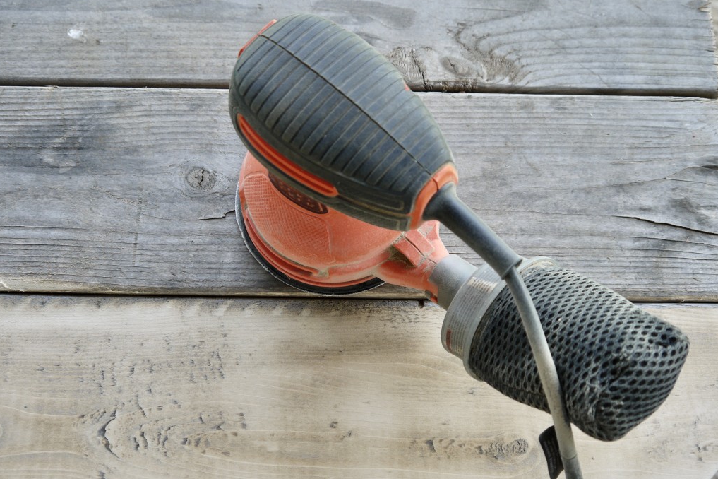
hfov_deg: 44.5
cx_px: 359
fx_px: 877
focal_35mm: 44
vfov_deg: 30.5
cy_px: 254
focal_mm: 21
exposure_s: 1/125
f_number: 4.3
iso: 100
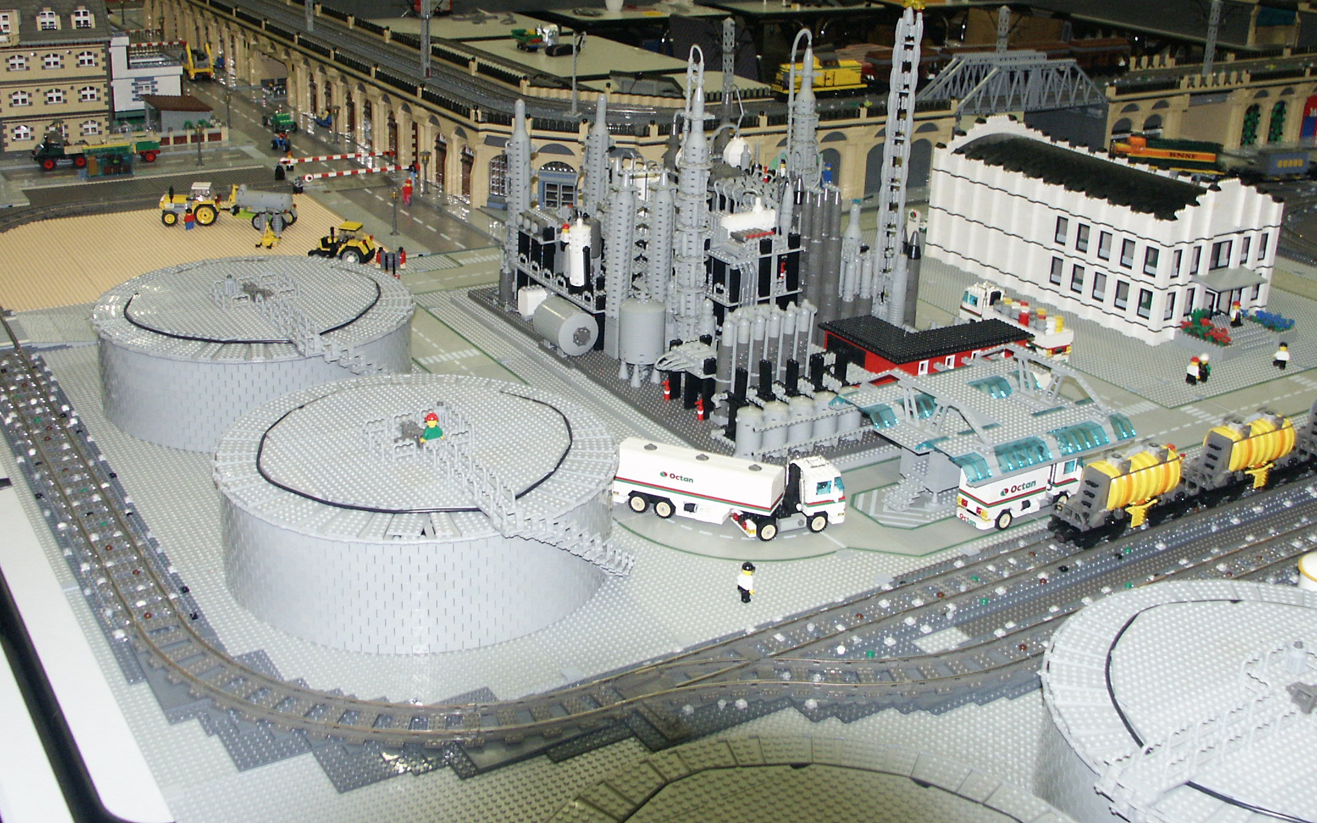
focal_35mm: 39
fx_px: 1400
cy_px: 257
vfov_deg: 32.4
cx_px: 684
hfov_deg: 50.4
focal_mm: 8.18
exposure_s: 1/45
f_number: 2.8
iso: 200
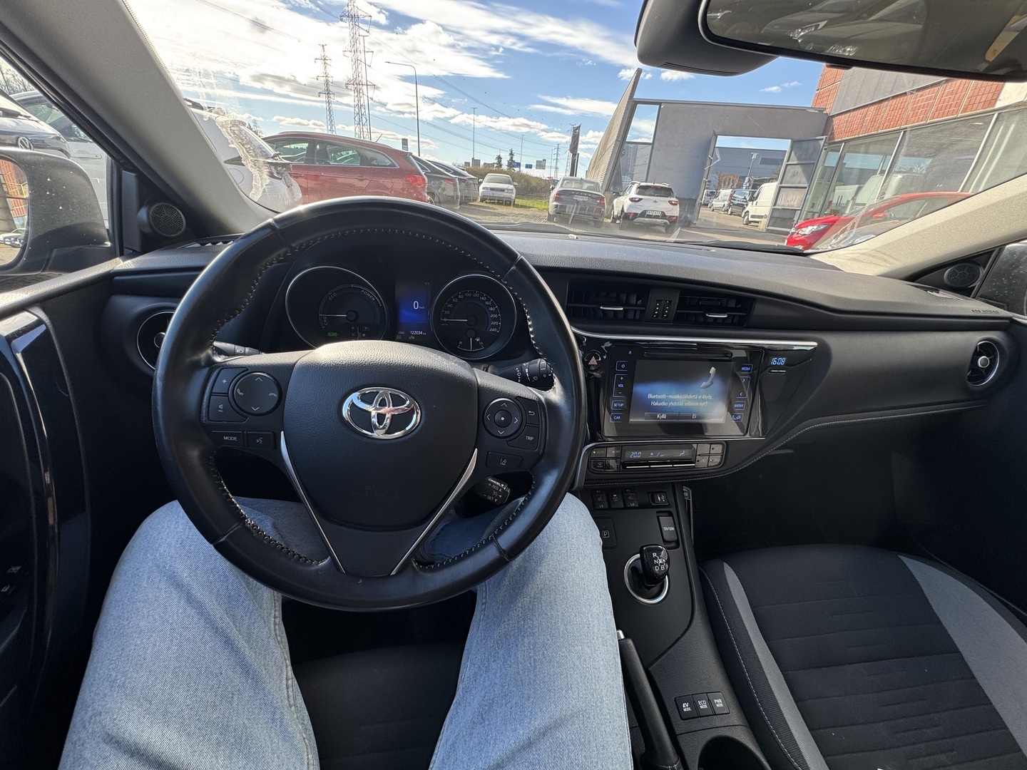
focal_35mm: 14
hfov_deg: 102.1
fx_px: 415
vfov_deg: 85.7
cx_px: 514
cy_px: 385
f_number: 2.2
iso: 40
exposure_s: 1/143
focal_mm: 2.22
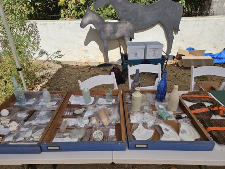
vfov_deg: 58.8
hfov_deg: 73.9
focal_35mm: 23
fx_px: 149
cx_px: 112
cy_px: 84
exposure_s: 1/2116
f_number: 1.8
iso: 25
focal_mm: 5.4
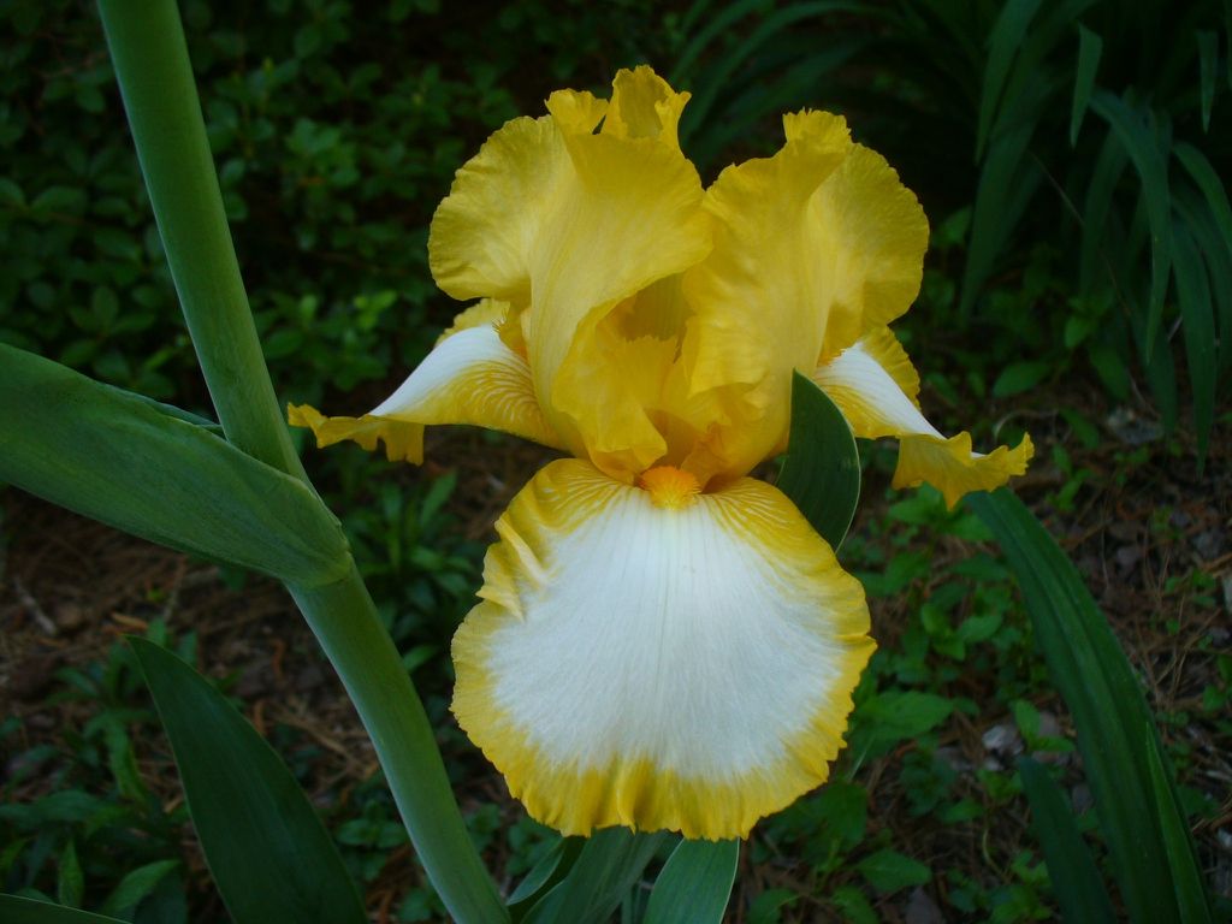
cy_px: 462
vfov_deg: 38.7
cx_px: 616
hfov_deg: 50.1
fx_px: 1317
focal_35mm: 37
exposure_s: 1/100
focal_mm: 6.1
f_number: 2.8
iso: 80
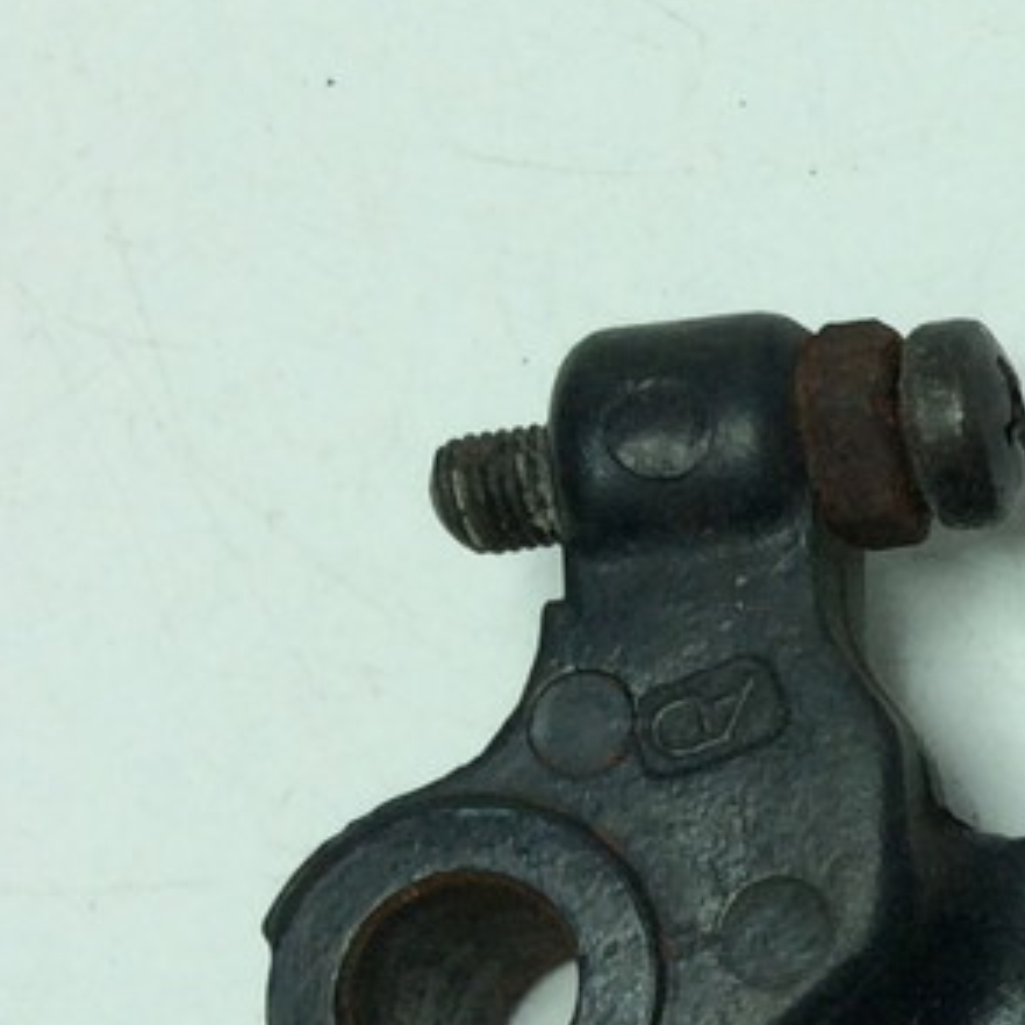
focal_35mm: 123
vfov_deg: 14.2
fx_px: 4121
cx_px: 2224
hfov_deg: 12.1
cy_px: 582
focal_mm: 3.3
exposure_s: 1/583
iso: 32
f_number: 2.4
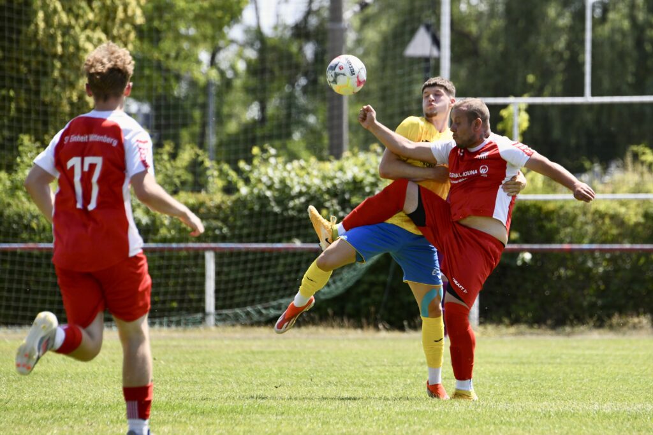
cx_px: 326
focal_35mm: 400
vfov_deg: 3.4
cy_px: 218
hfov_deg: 5.2
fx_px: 7256
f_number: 7.1
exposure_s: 1/2000
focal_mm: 400
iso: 1250
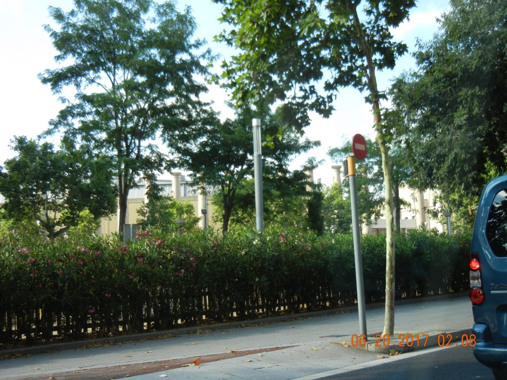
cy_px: 190
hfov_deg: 42.1
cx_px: 254
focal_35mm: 45
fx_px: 659
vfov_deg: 32.2
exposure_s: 1/200
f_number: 3.8
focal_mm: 8.1
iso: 160
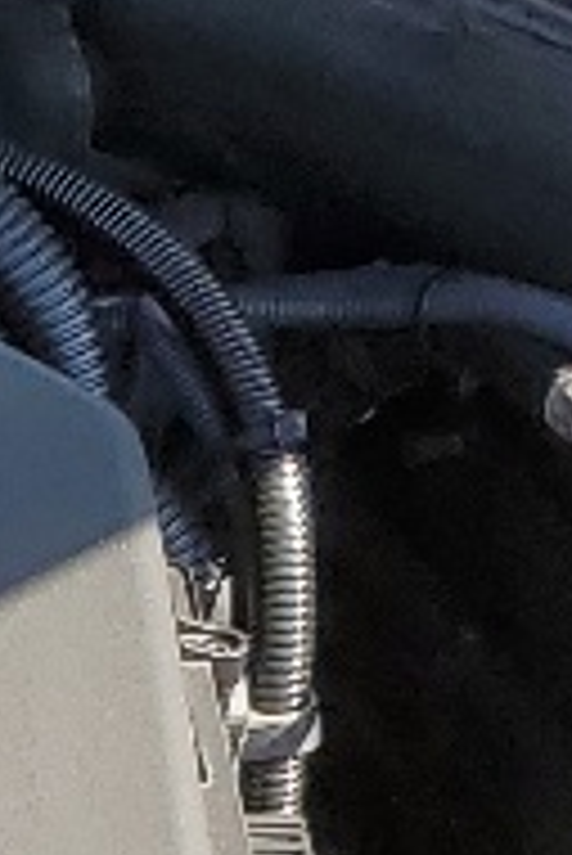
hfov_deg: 5.8
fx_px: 5424
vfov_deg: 8.5
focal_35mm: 228
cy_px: 1732
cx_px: -869
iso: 50
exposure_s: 1/667
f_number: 1.5
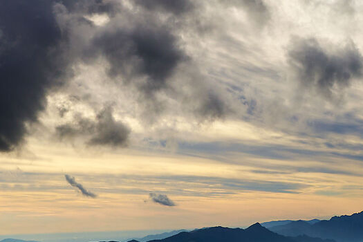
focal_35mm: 64
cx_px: 304
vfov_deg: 21.2
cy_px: 145
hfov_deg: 30.4
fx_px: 645
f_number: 13
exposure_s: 1/15
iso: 100
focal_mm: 14
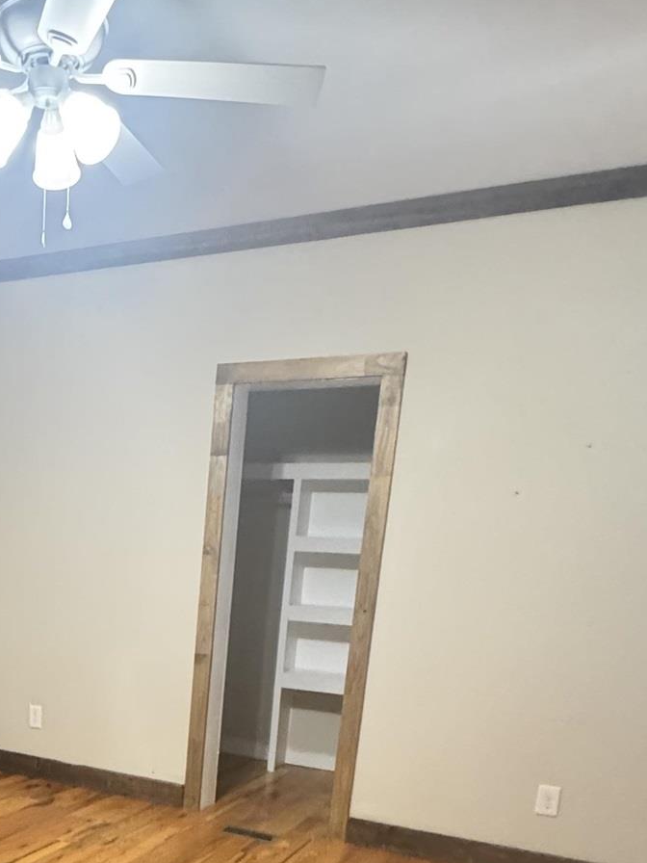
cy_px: 779
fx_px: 897
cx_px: 78
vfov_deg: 46.3
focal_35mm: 36
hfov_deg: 37.4
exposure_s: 1/60
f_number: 2.2
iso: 1250
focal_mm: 2.22
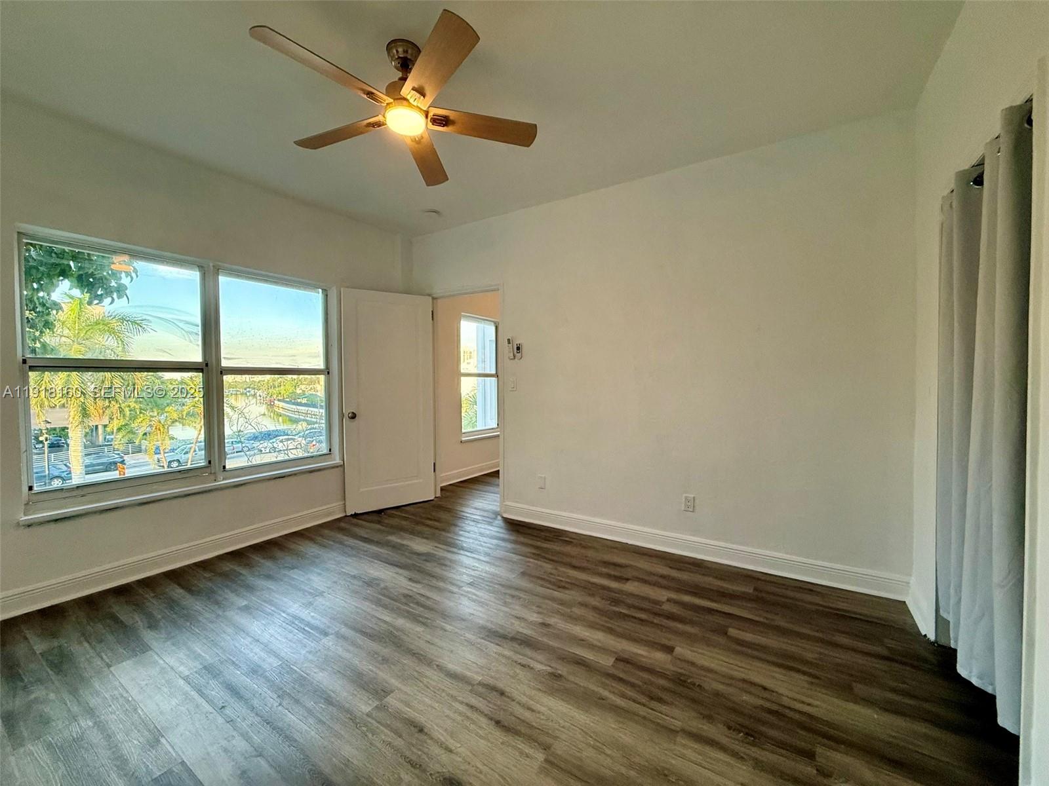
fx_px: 424
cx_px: 524
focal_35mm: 14
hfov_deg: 102.1
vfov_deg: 85.7
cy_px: 393
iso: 250
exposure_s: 1/120
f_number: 2.2
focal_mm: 2.22
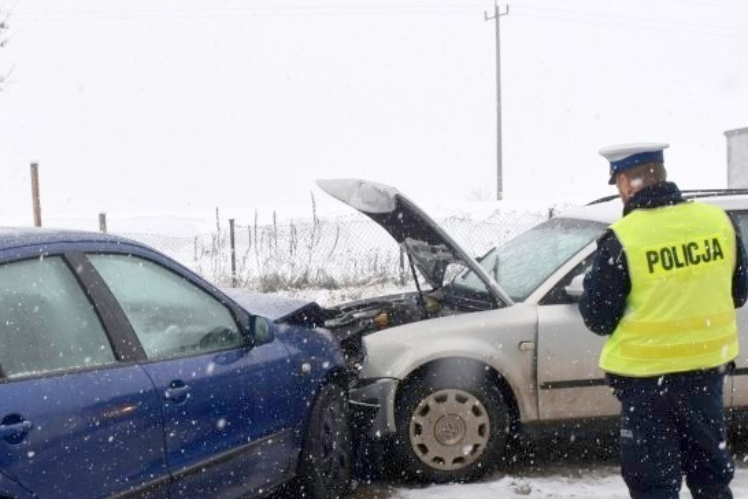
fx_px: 1184
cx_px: 293
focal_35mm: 57
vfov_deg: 23.6
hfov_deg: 34.9
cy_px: 352
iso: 720
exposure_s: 1/500
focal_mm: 18
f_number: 8
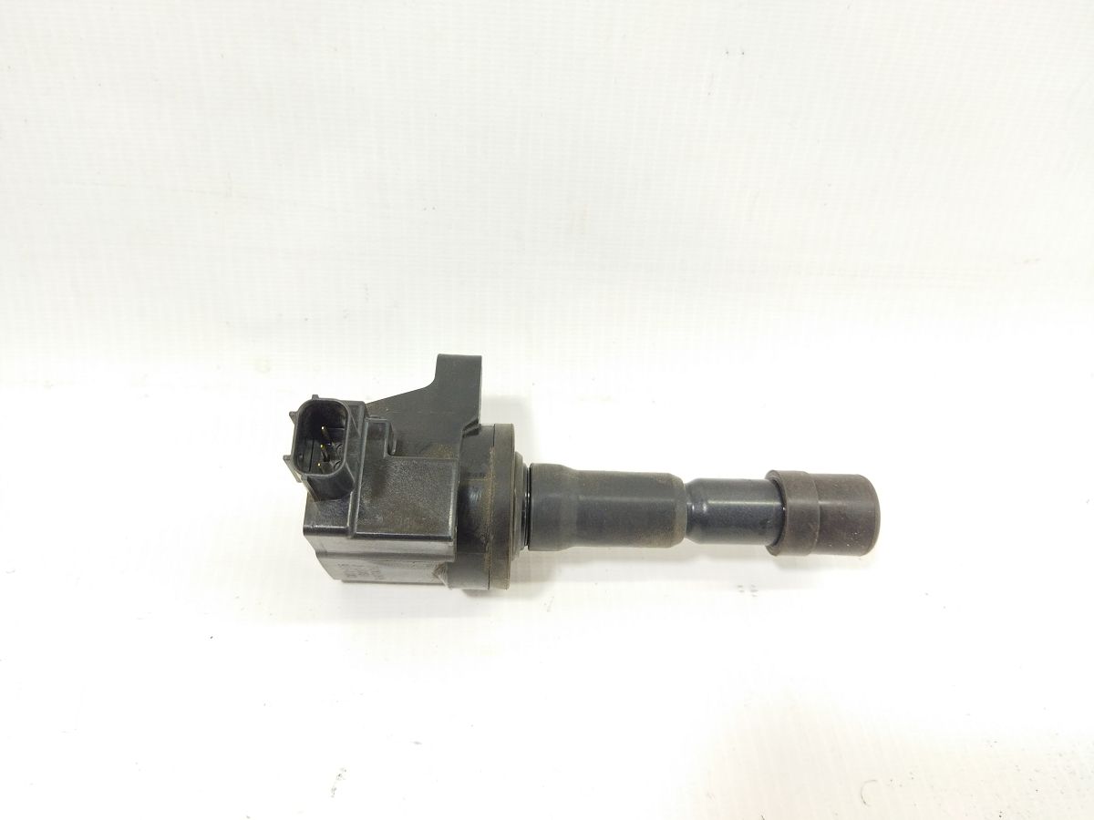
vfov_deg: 51.4
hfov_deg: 65.3
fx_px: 853
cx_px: 547
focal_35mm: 27
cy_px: 410
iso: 191
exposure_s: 1/100
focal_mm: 4.71
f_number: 1.79
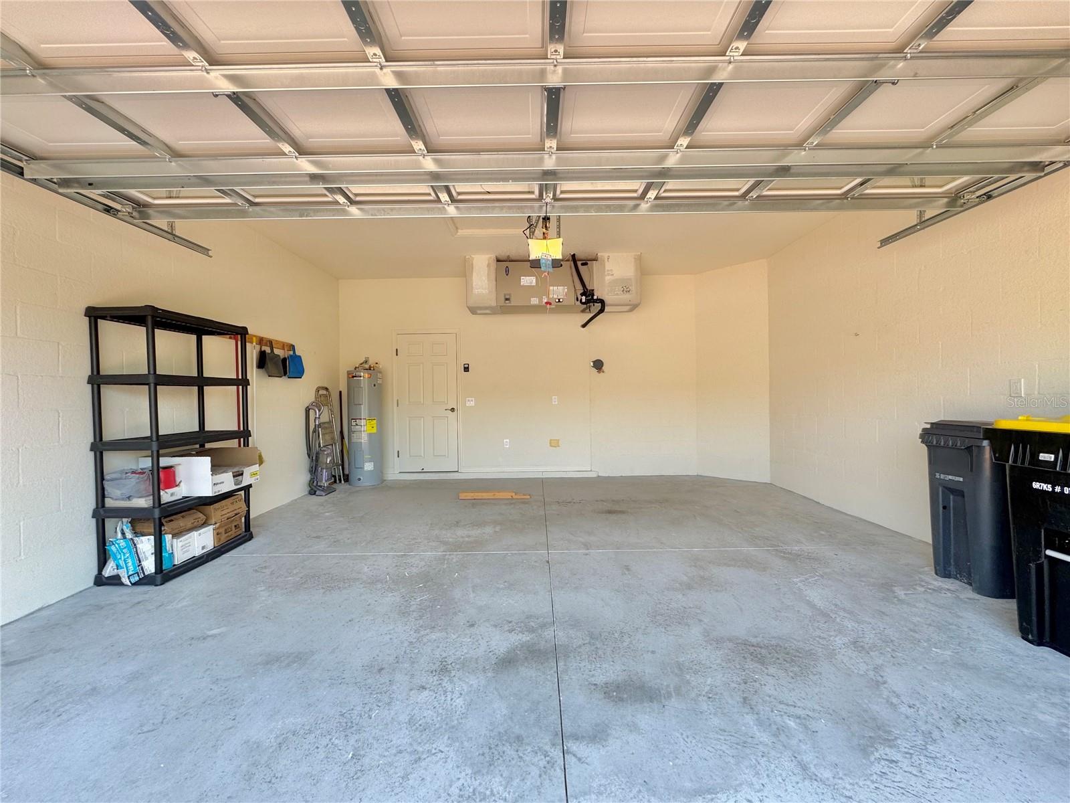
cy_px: 402
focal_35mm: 14
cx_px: 535
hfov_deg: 102.1
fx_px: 433
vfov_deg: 85.7
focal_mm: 2.22
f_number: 2.2
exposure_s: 1/120
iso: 40
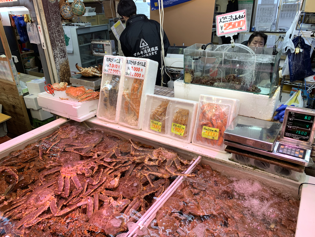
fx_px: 237
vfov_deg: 53.1
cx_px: 158
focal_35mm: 26
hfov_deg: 67.3
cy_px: 118
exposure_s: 1/100
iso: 40
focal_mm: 4.25
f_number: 1.8
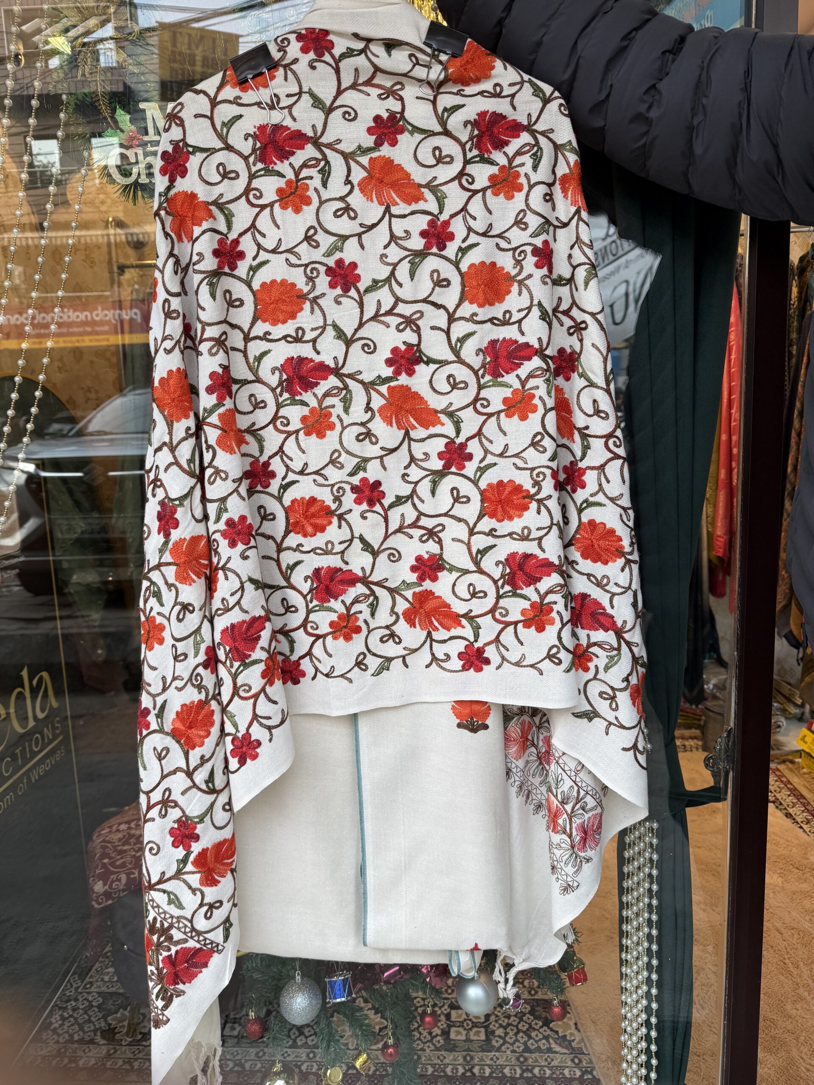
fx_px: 752
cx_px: 407
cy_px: 542
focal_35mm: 24
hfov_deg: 56.8
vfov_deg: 71.6
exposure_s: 1/461
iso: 80
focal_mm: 6.76
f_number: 1.78
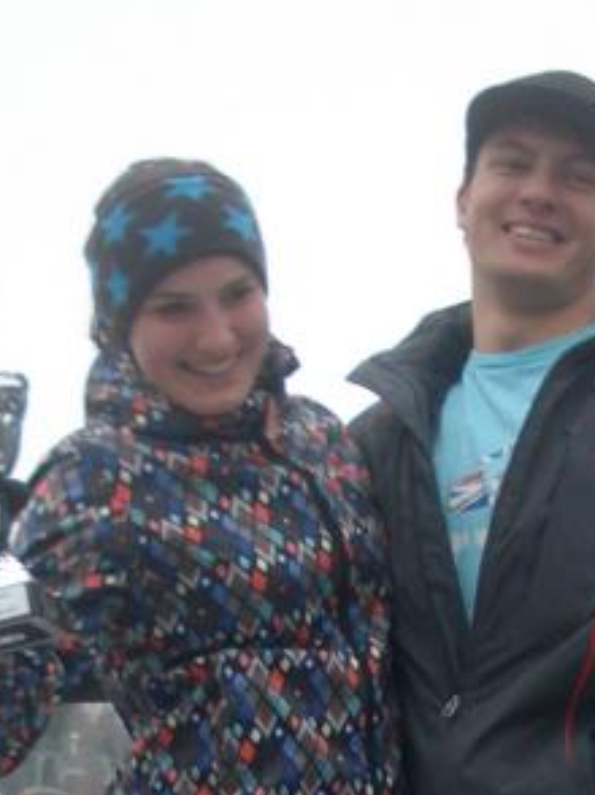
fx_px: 2800
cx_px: 435
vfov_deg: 15.2
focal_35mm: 122
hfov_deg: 12.1
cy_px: 1106
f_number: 2.6
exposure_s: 1/200
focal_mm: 5.8
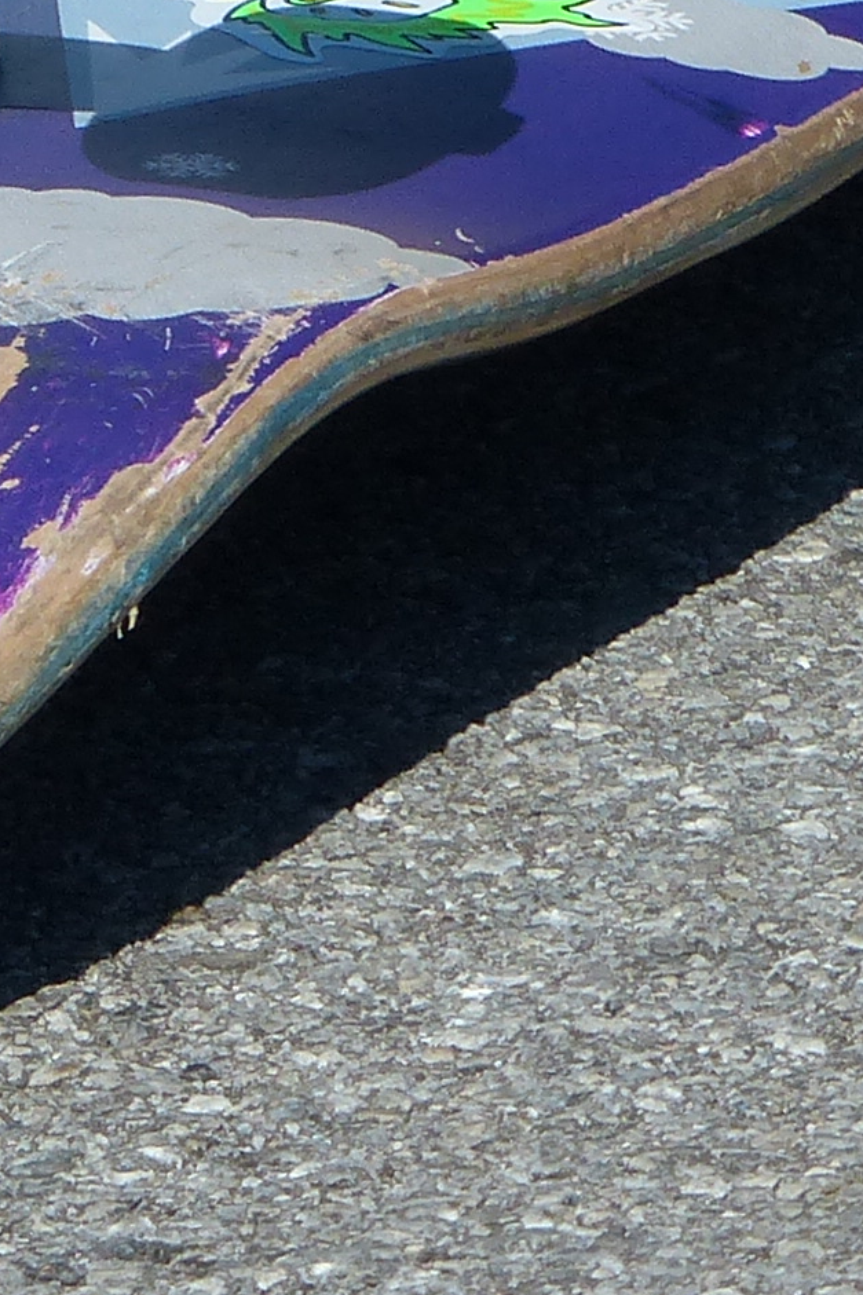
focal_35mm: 1163
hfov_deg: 1.2
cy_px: 198
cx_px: -343
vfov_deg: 1.8
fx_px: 41832
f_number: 4.5
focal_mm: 47.4
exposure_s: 1/1300
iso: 100
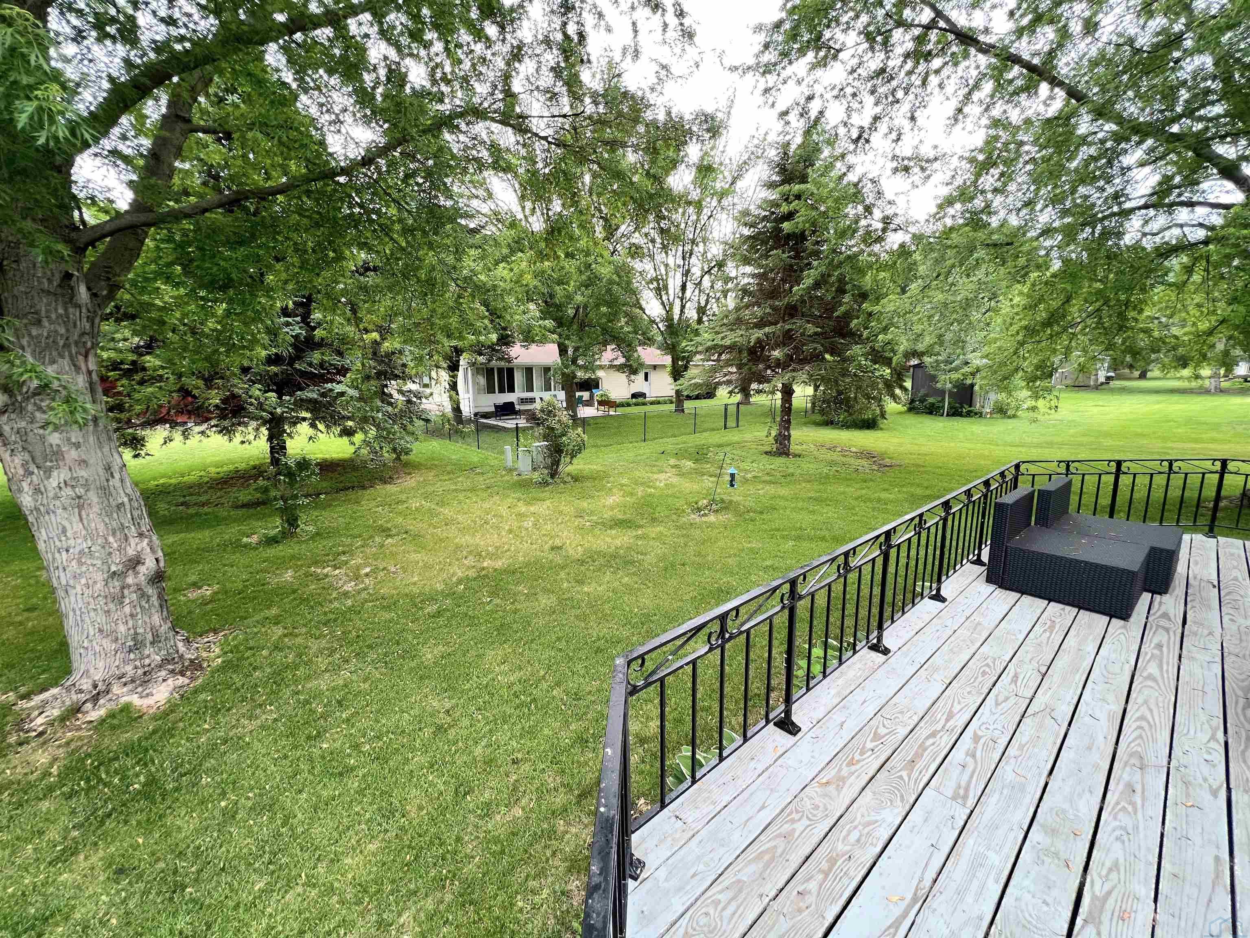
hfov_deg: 106.2
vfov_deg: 89.9
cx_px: 625
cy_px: 469
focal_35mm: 13
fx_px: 469
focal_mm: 1.57
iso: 80
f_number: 1.8
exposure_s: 1/99
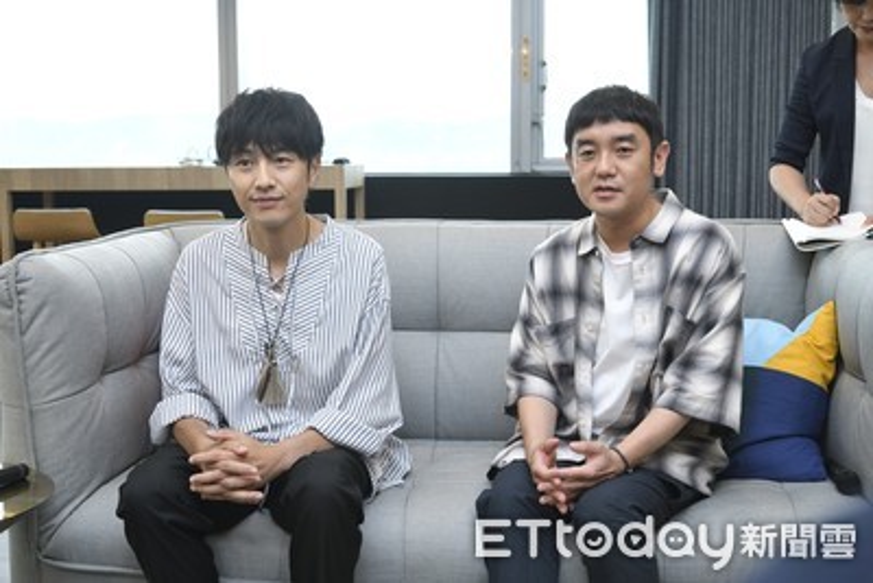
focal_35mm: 46
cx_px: 436
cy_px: 292
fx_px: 1116
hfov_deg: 42.7
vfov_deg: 29.3
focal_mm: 46
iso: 1250
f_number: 5.6
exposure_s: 1/80
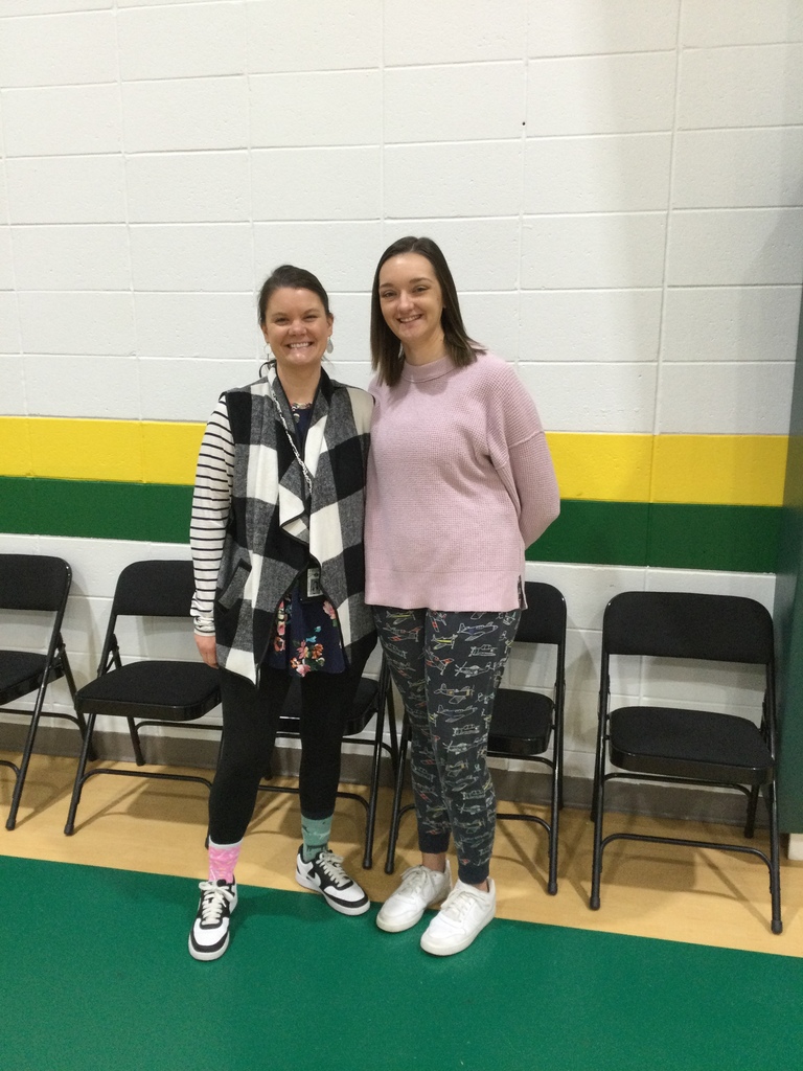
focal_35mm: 31
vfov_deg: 58.4
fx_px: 959
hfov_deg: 45.4
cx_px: 402
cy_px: 536
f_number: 2.4
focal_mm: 3.3
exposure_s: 1/30
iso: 100
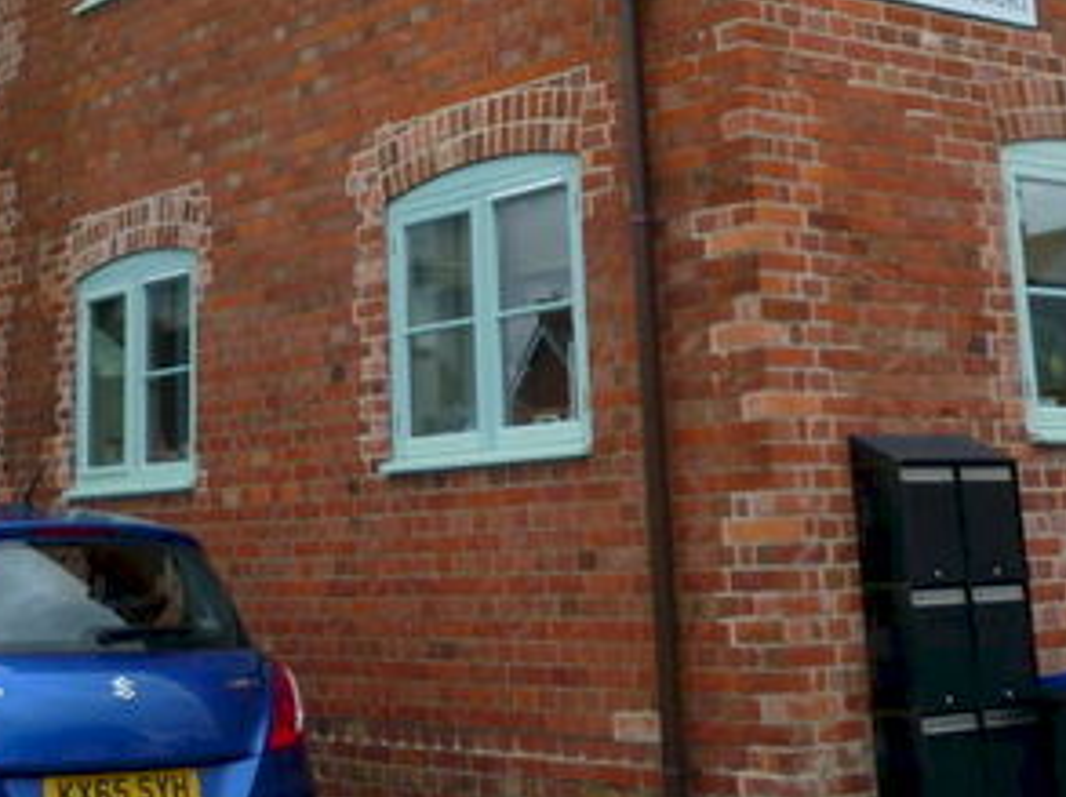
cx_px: 404
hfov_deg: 28.9
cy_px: -129
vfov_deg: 20.6
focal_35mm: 67
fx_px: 2061
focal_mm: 5
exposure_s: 1/640
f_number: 2.8
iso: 80
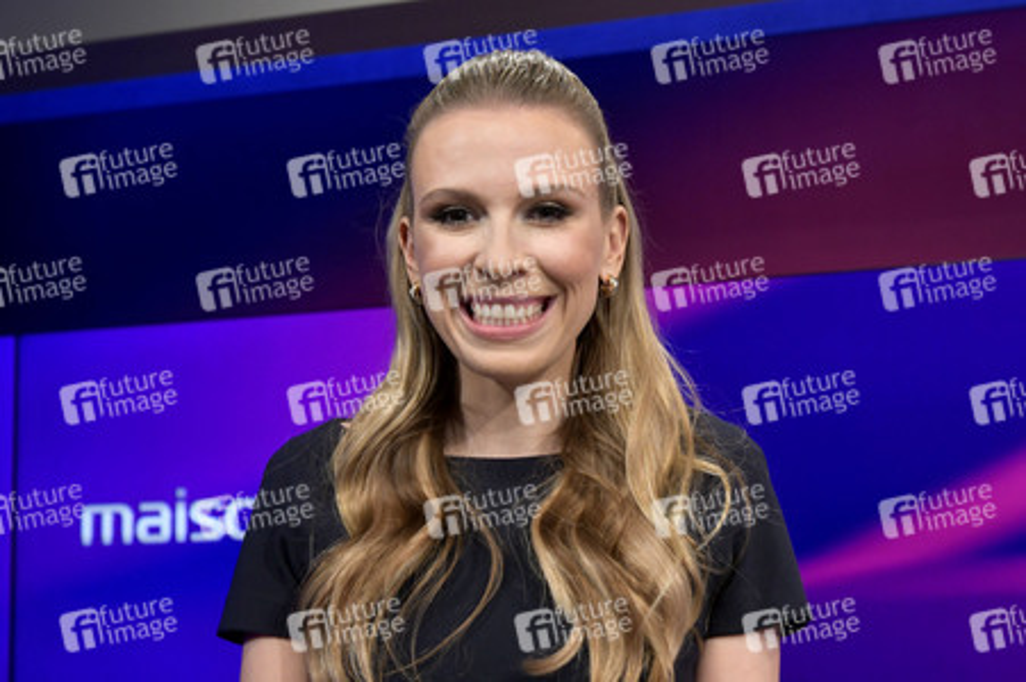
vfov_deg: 35.0
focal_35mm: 38
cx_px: 513
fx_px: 1082
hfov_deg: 50.7
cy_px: 341
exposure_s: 1/160
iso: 1600
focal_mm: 38
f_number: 5.6
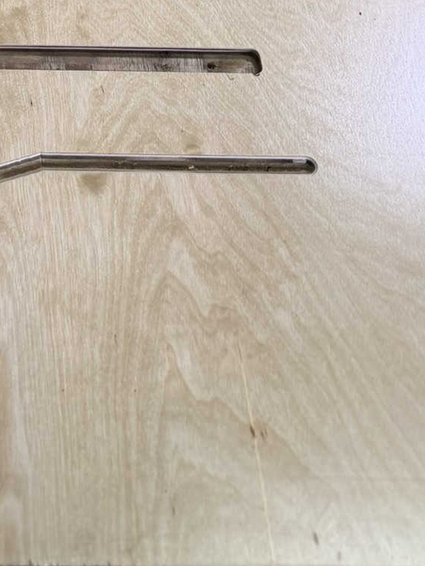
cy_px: -200
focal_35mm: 65
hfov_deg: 21.3
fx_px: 1064
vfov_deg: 25.1
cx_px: -56
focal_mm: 6.76
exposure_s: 1/60
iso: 160
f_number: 1.78
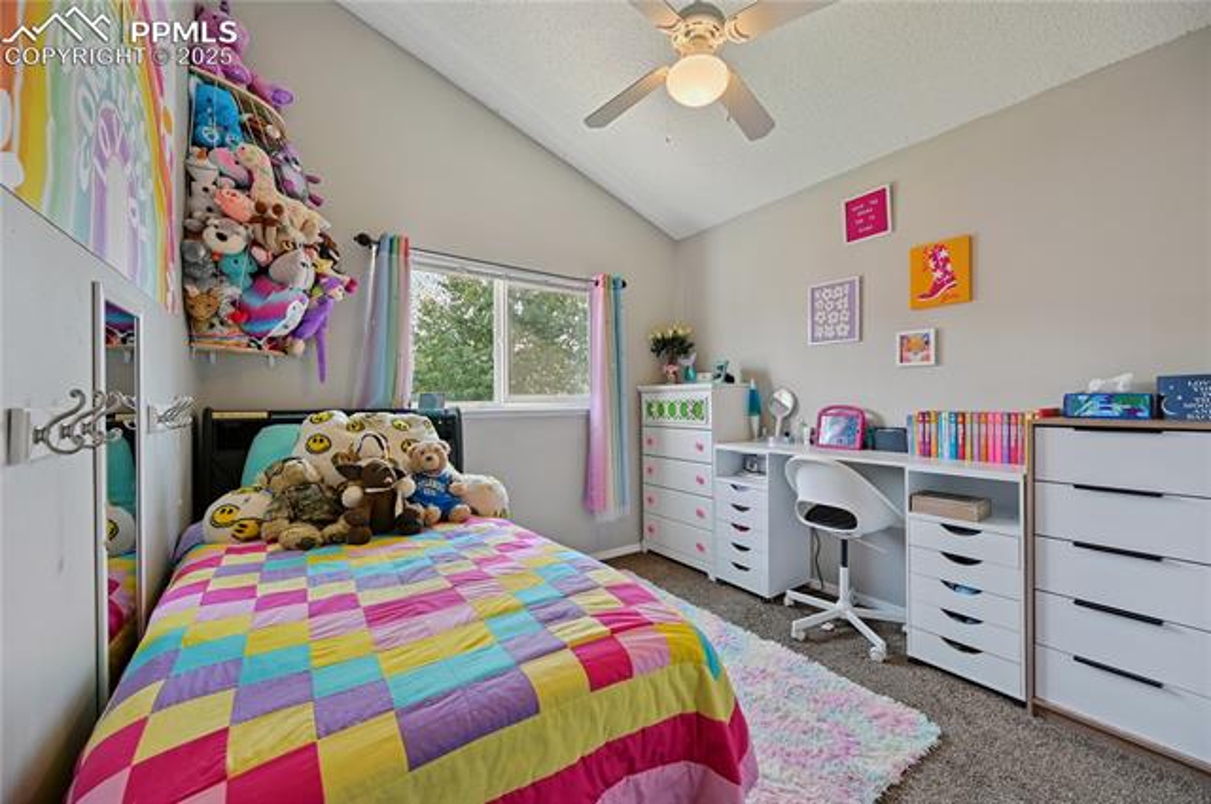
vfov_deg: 81.1
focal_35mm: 14
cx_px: 606
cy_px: 402
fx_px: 470
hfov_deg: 104.3
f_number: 5.6
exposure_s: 1/60
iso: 320
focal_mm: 14
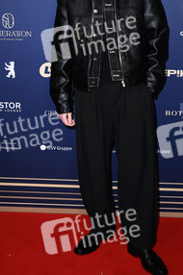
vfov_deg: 39.8
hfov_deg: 27.3
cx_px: 118
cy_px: 88
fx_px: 375
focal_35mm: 49
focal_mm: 35
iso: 500
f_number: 5.6
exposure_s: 1/250
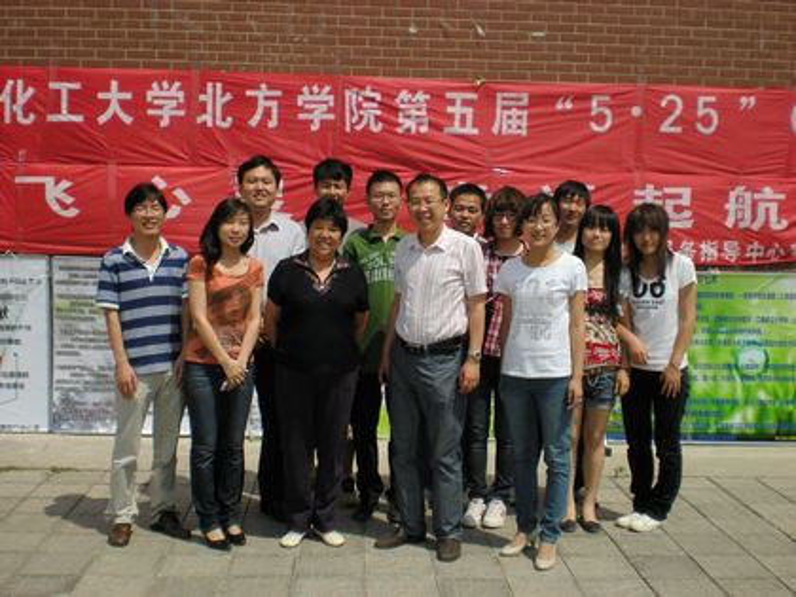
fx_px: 1012
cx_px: 398
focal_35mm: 44
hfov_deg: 42.9
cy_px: 298
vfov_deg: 32.9
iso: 64
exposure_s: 1/1000
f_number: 4.9
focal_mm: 7.4
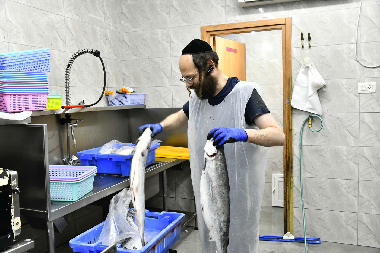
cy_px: 126
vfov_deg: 38.9
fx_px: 359
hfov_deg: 55.8
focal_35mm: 34
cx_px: 190
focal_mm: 34
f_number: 5.6
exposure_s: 1/125
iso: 2500
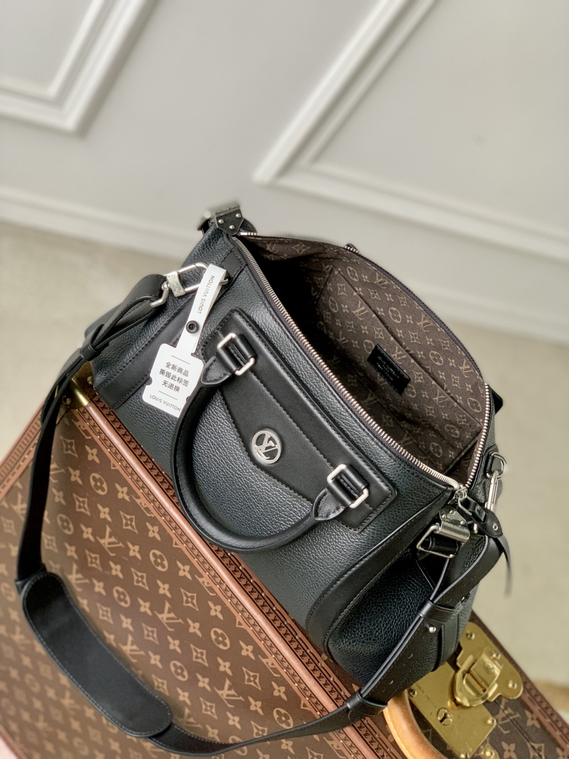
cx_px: 284
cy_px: 380
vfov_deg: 36.8
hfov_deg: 28.0
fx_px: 1140
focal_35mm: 52
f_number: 2.4
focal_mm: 6
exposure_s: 1/60
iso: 125
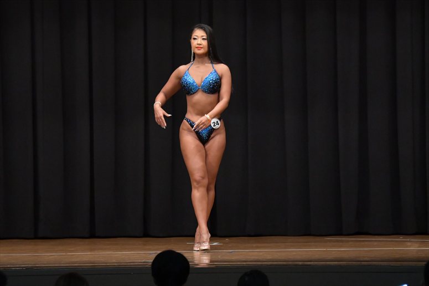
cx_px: 214
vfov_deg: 6.8
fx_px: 2406
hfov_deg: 10.2
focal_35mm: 202
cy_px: 143
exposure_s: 1/400
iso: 6400
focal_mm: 135
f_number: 5.6
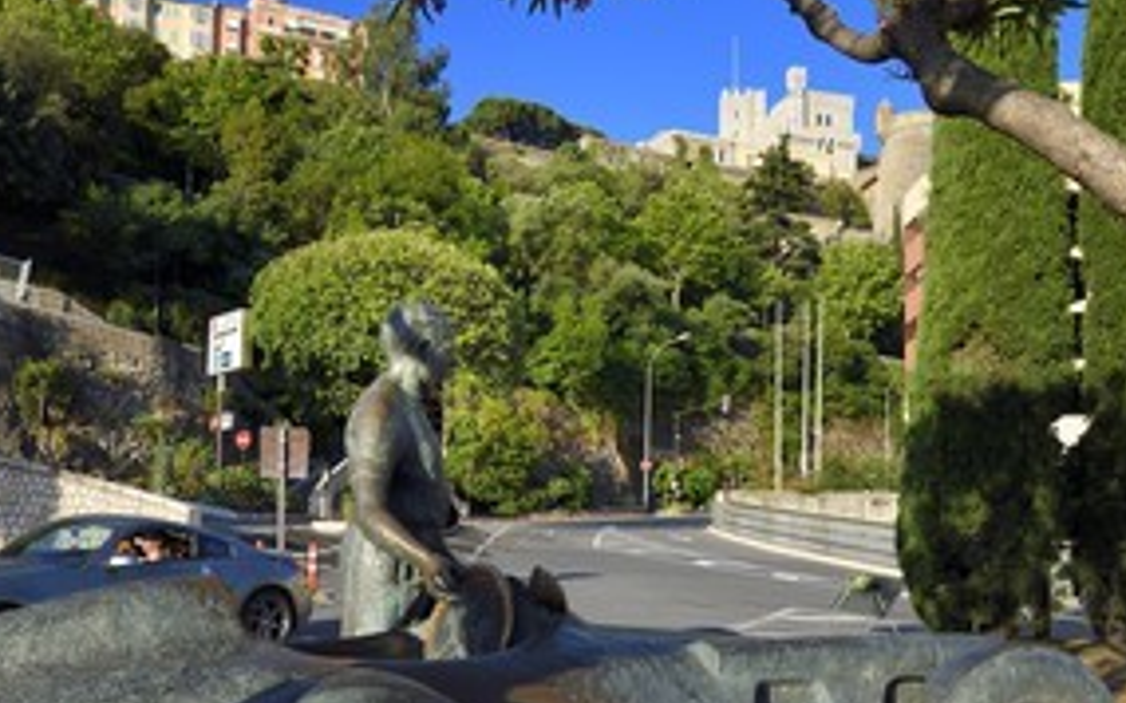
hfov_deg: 53.7
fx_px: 1105
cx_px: 458
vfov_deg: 34.6
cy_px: 525
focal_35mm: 36
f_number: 10
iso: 200
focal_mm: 24
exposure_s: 1/250
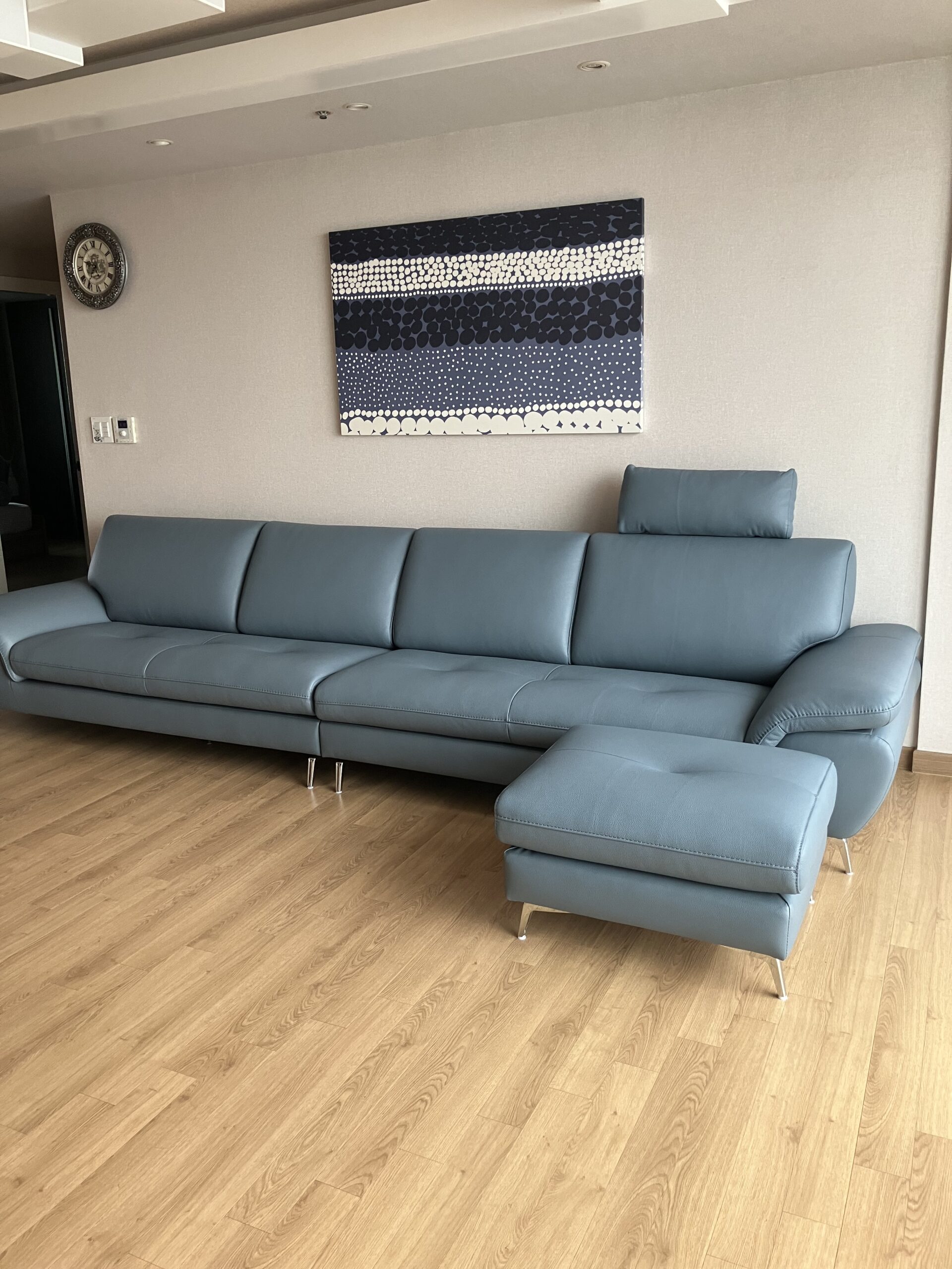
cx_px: 476
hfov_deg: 49.7
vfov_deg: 63.4
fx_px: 1027
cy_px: 634
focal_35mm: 28
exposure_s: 1/67
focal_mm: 3.99
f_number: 1.8
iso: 80
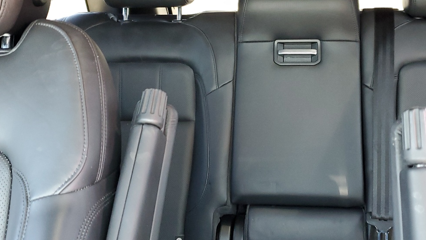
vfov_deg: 25.8
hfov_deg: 44.3
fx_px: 520
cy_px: 77
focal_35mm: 46
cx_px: 257
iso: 188
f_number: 1.5
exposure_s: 1/60.2
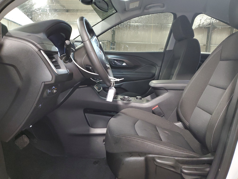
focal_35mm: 26
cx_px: 119
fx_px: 179
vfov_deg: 53.1
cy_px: 90
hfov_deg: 67.3
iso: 299
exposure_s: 1/17
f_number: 1.5
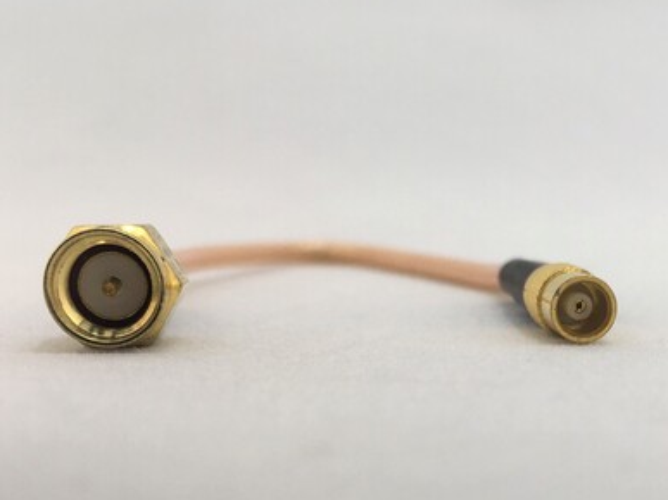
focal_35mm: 36
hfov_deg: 51.4
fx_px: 694
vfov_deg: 39.5
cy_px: 290
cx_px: 342
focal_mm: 4.15
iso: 25
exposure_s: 1/100
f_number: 2.2
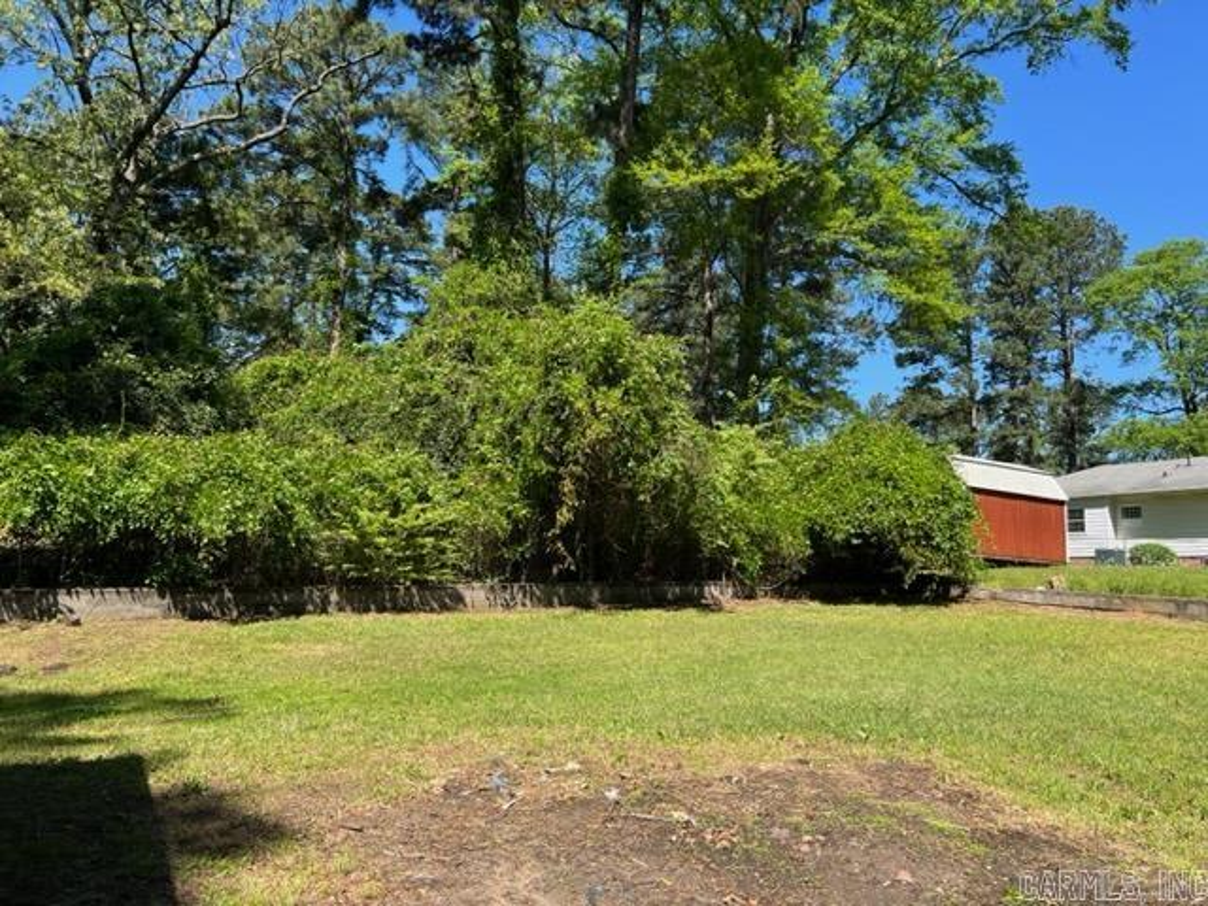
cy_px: 453
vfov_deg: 53.1
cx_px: 604
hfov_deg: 67.3
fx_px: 907
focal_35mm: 26
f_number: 1.5
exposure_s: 1/1531
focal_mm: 5.7
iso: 50
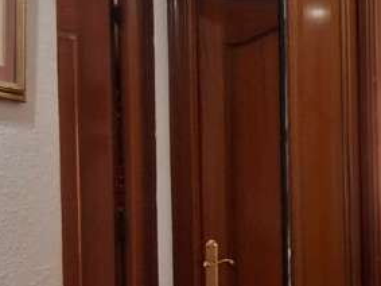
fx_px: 759
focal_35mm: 69
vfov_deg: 21.1
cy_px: 212
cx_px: 510
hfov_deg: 24.2
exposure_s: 1/40
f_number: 2.2
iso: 80
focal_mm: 1.74
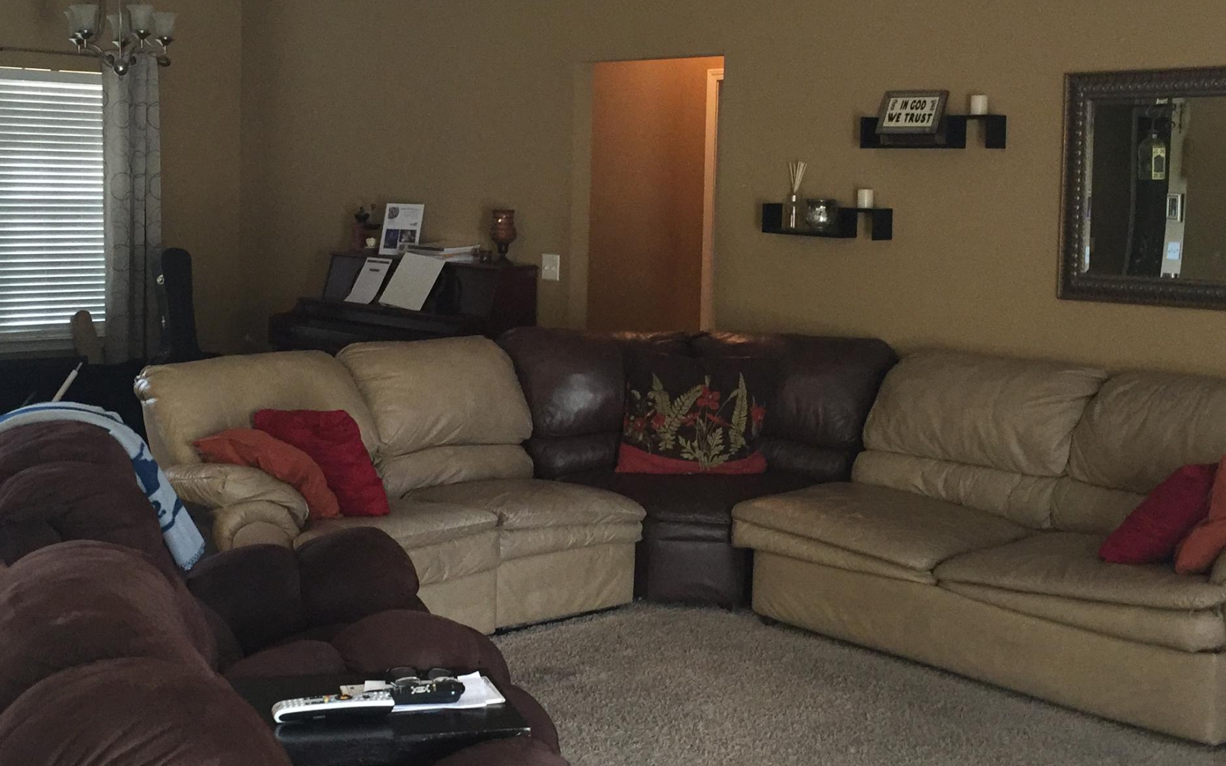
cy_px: 291
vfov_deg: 26.3
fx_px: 1637
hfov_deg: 40.9
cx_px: 509
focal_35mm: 49
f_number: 2.2
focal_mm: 4.15
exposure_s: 1/24
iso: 250
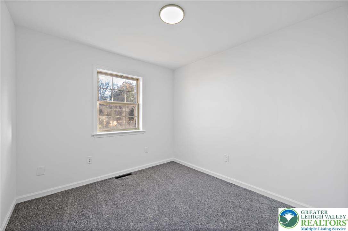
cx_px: 174
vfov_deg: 81.2
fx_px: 135
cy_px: 116
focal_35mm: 14
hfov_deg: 104.3
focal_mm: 14
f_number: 9
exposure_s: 1/6
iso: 250
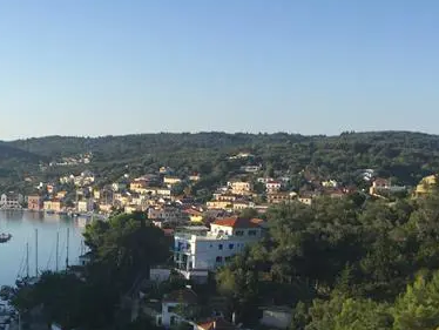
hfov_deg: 30.6
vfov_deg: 23.0
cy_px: 308
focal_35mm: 62
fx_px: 787
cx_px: 103
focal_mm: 4.15
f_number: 2.2
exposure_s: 1/1163
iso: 32
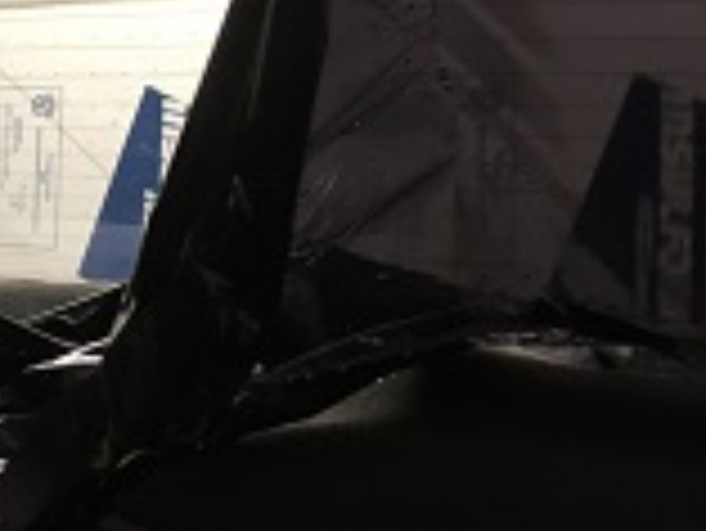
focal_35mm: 85
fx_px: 1735
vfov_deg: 17.3
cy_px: 115
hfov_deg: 20.5
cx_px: -279
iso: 64
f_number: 2.2
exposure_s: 1/30
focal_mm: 4.15
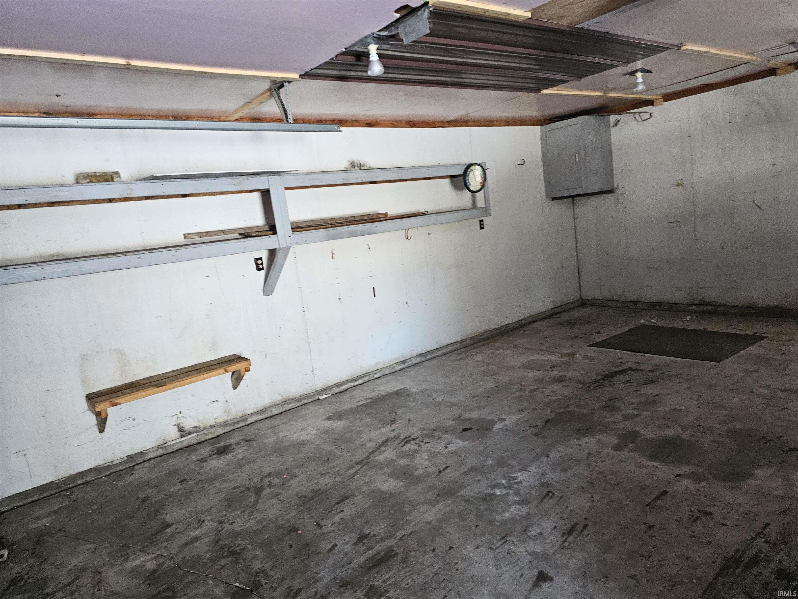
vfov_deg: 58.9
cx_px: 399
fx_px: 530
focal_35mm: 23
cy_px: 300
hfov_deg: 73.9
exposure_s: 1/120
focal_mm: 6.3
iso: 640
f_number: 1.7
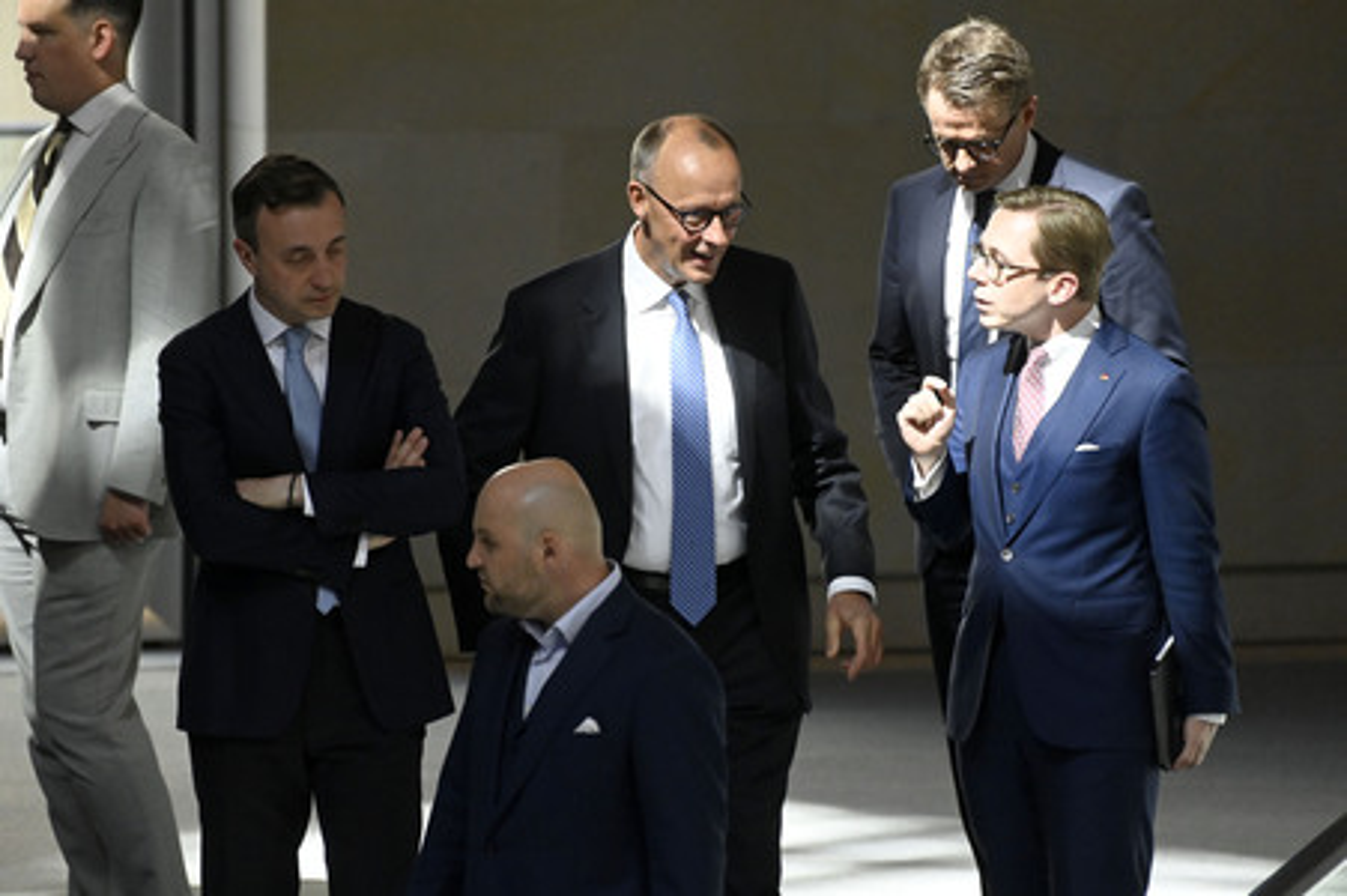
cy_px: 448
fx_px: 18694
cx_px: 674
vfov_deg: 2.7
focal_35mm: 500
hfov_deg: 4.1
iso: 10000
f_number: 5.6
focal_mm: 500
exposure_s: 1/1600
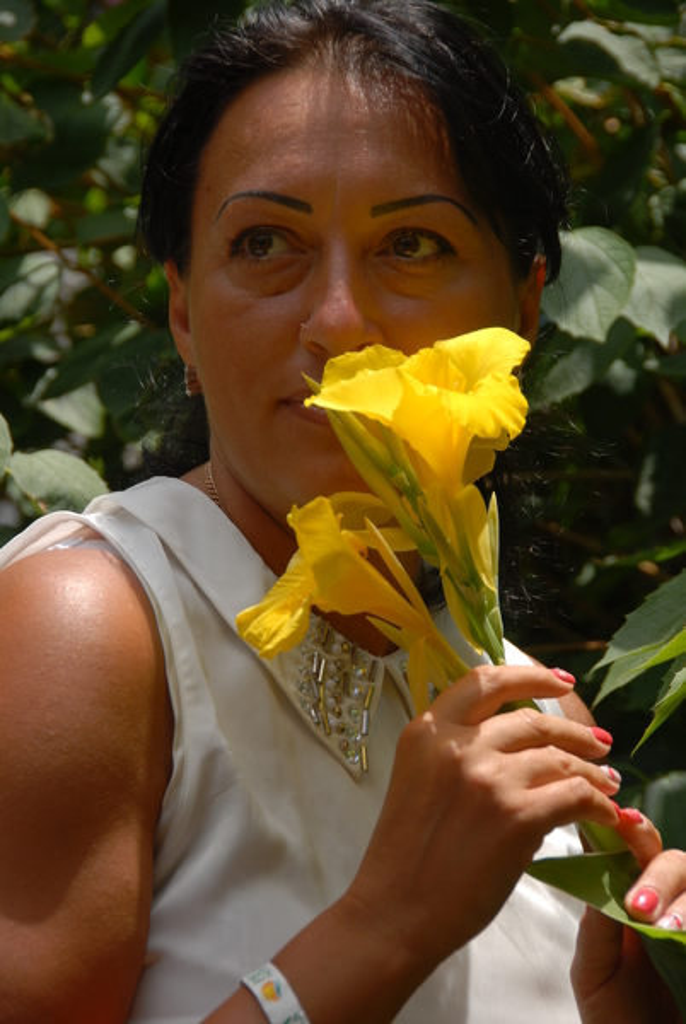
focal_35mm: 168
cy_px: 512
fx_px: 4785
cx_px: 343
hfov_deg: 8.2
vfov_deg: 12.2
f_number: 8
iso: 100
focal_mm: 112
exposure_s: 1/250
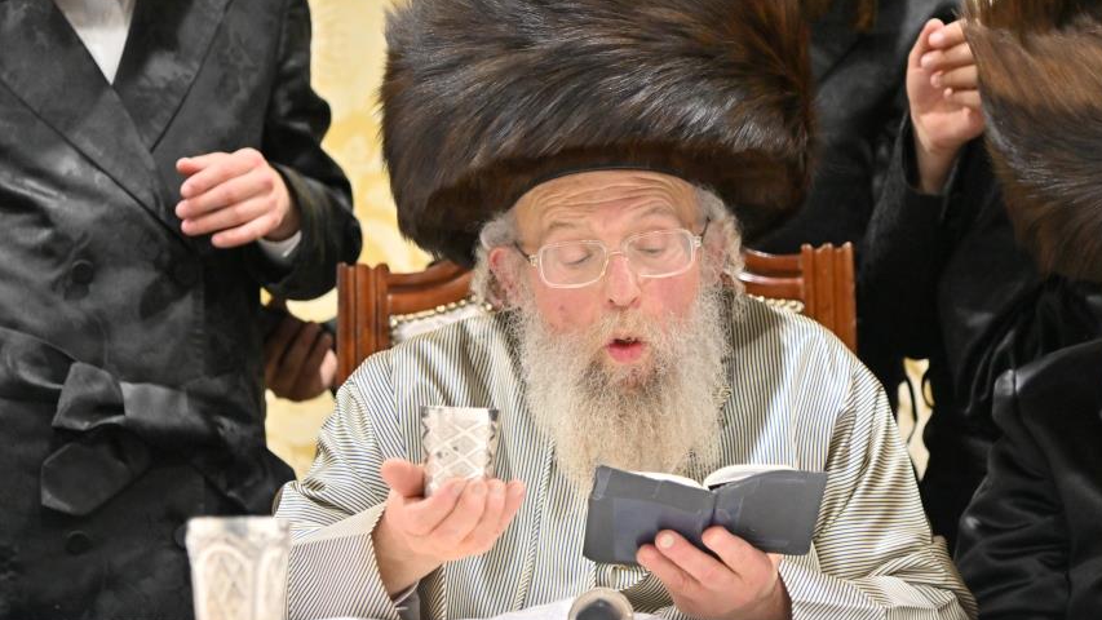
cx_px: 558
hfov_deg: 16.3
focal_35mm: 132
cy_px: 309
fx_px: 3857
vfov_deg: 9.2
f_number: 4
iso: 2000
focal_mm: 105
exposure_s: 1/320
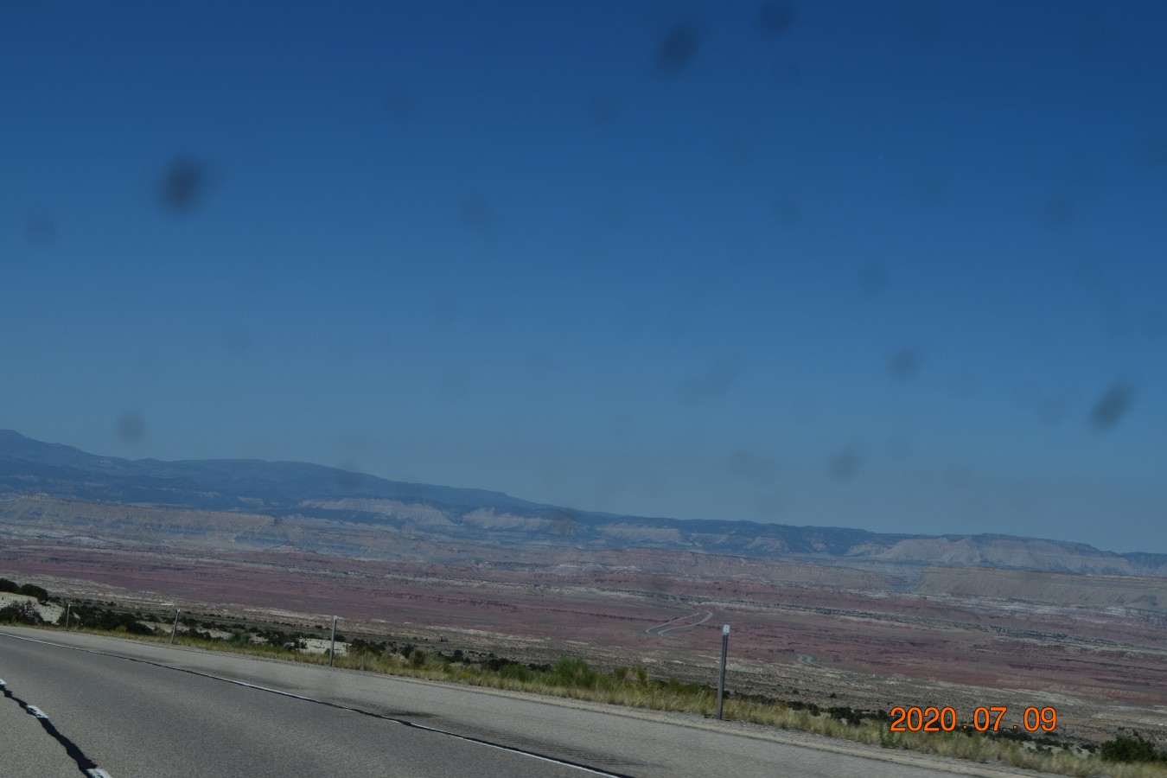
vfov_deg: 17.5
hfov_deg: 26.0
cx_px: 584
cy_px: 389
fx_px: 2528
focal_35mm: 78
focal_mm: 52
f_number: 11
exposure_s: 1/500
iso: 200
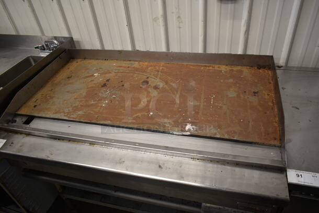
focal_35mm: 27
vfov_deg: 48.0
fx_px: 239
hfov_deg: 67.3
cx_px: 160
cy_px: 106
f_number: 3.5
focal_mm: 18
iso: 320
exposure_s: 1/30
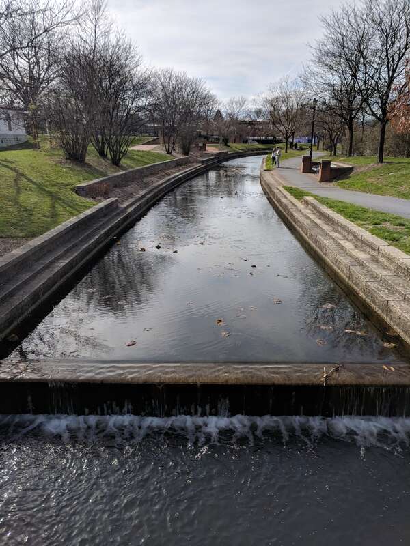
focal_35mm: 26
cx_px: 205
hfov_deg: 53.1
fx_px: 411
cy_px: 273
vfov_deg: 67.3
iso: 51
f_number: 2
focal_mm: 4.67
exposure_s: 1/2513
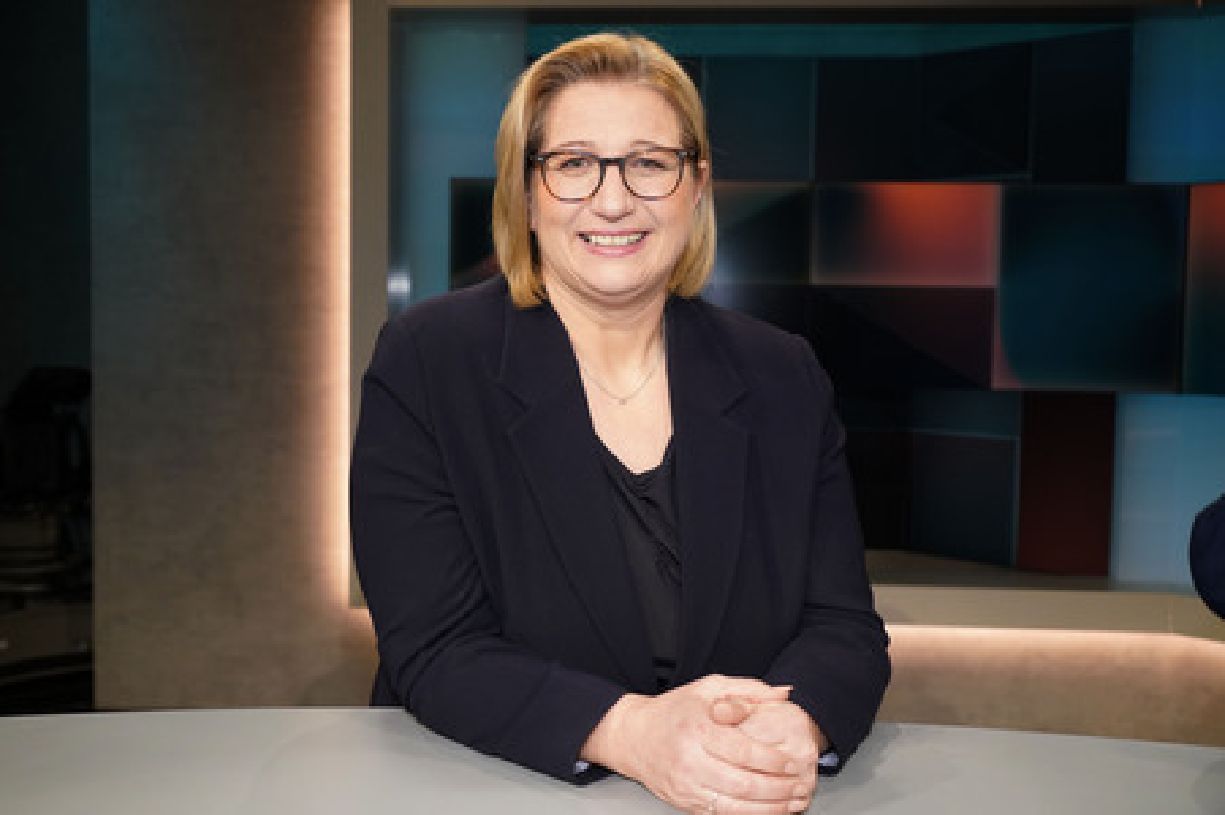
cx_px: 612
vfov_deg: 36.8
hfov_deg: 53.2
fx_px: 1224
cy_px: 408
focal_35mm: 36
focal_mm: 36
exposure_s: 1/160
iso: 2000
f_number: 5
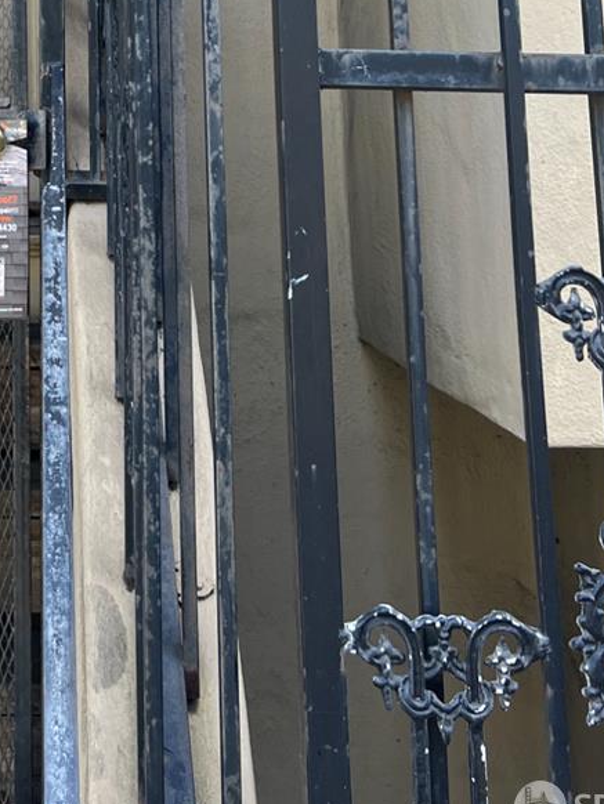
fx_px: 1558
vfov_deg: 25.5
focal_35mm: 67
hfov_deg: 21.0
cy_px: -198
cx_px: -45
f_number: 1.5
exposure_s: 1/254
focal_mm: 5.7
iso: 40
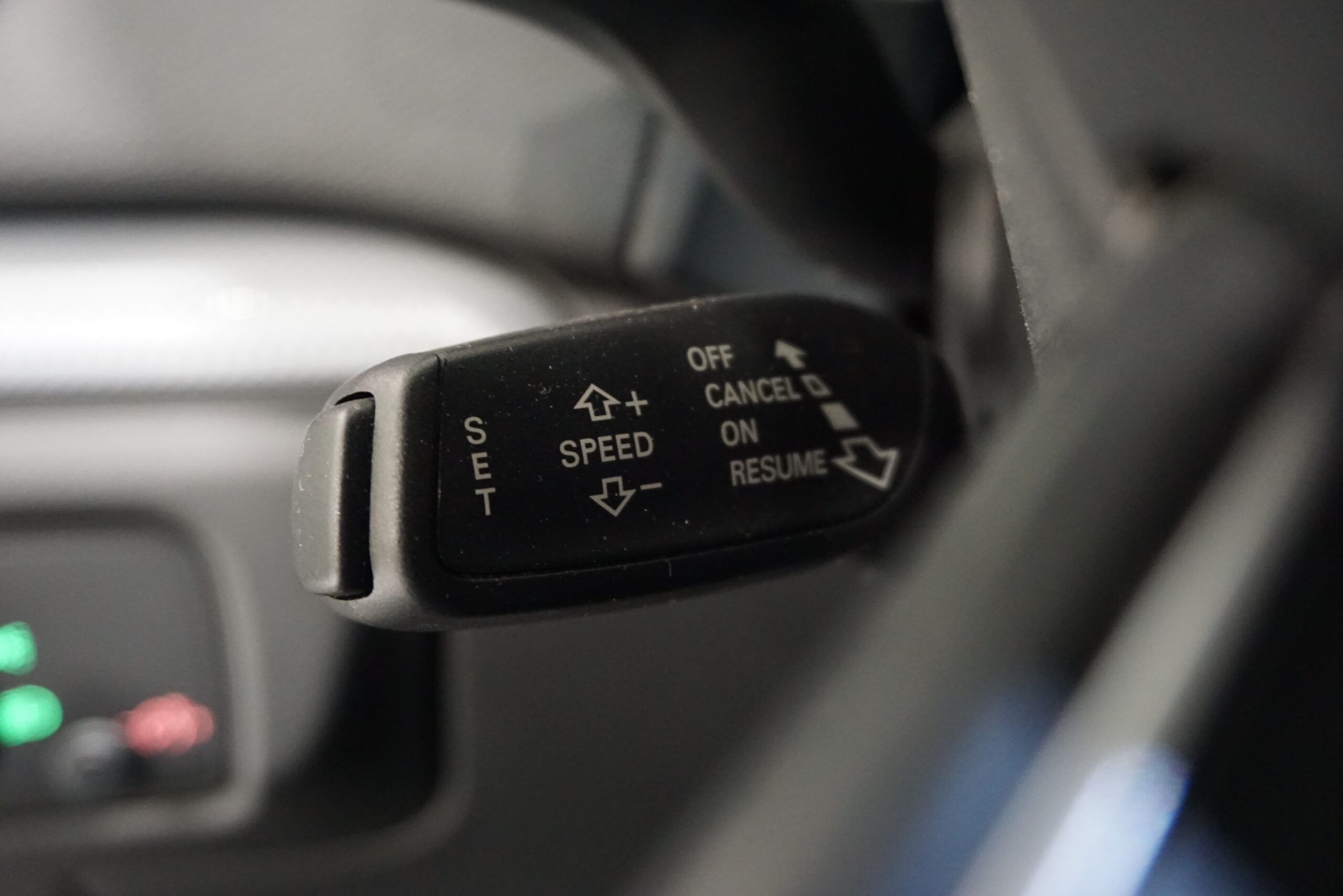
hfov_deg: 47.9
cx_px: 672
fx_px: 1511
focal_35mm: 40
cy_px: 448
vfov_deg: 33.0
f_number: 4.5
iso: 3200
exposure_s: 1/8
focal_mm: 27
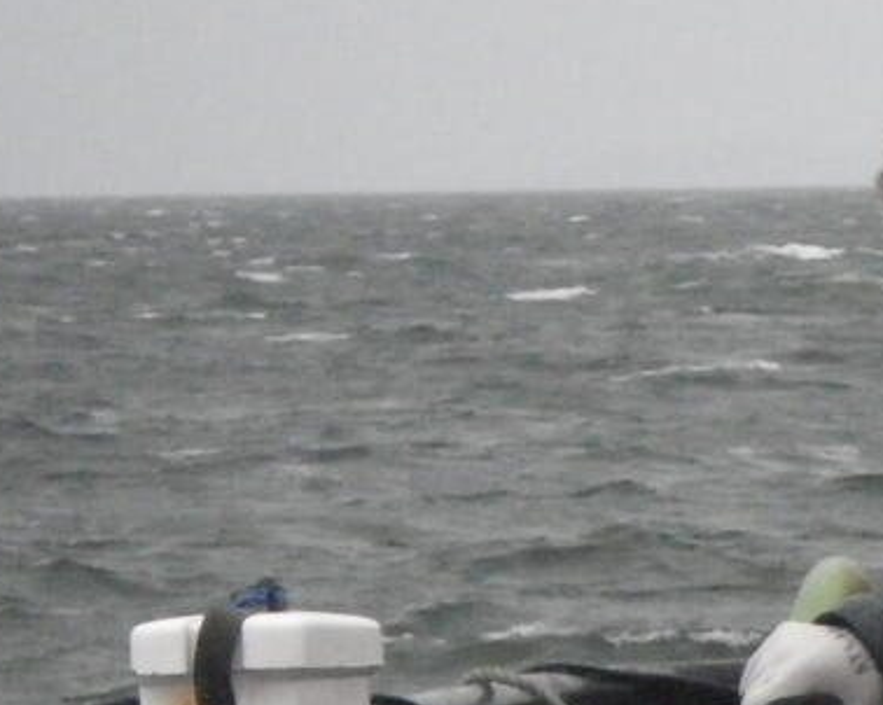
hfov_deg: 4.0
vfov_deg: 3.2
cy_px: 1081
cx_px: 1114
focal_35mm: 483
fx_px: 12616
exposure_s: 1/250
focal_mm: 25
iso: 800
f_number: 5.5
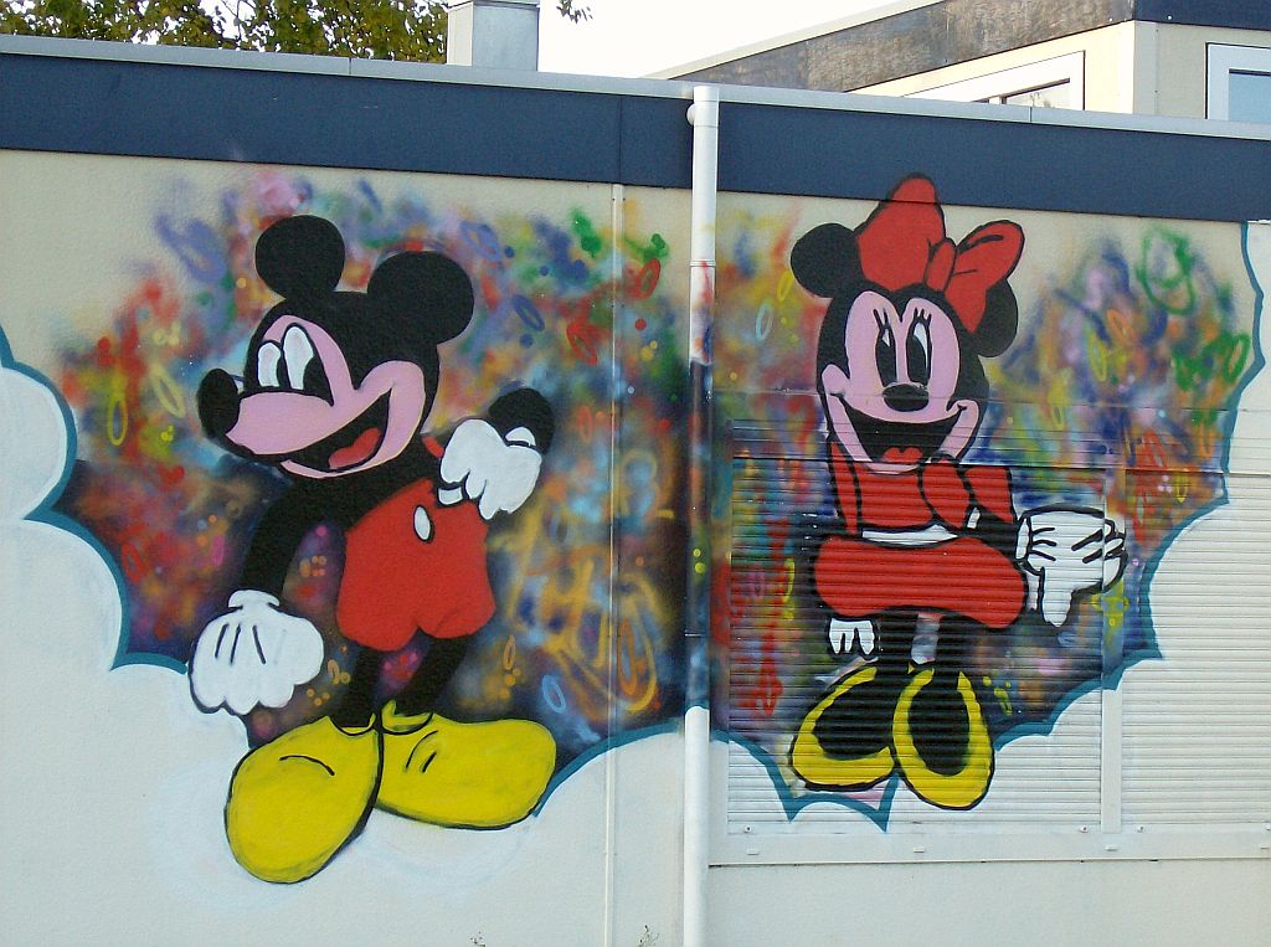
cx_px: 636
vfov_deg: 13.7
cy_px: 474
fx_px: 3956
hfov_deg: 18.3
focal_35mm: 108
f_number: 4.8
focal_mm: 18
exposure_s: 1/134
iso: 181
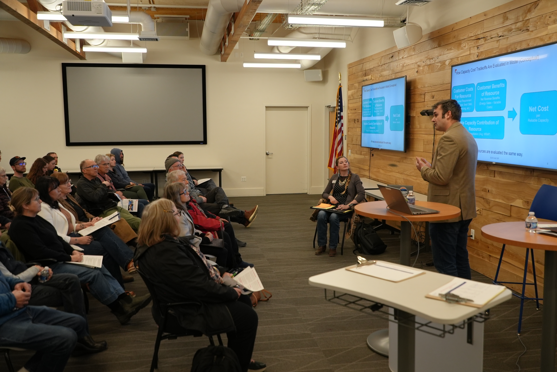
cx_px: 278
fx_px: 511
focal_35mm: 33
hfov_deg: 57.2
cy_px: 186
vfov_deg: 40.0
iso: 2000
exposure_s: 1/160
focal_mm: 33
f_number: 4
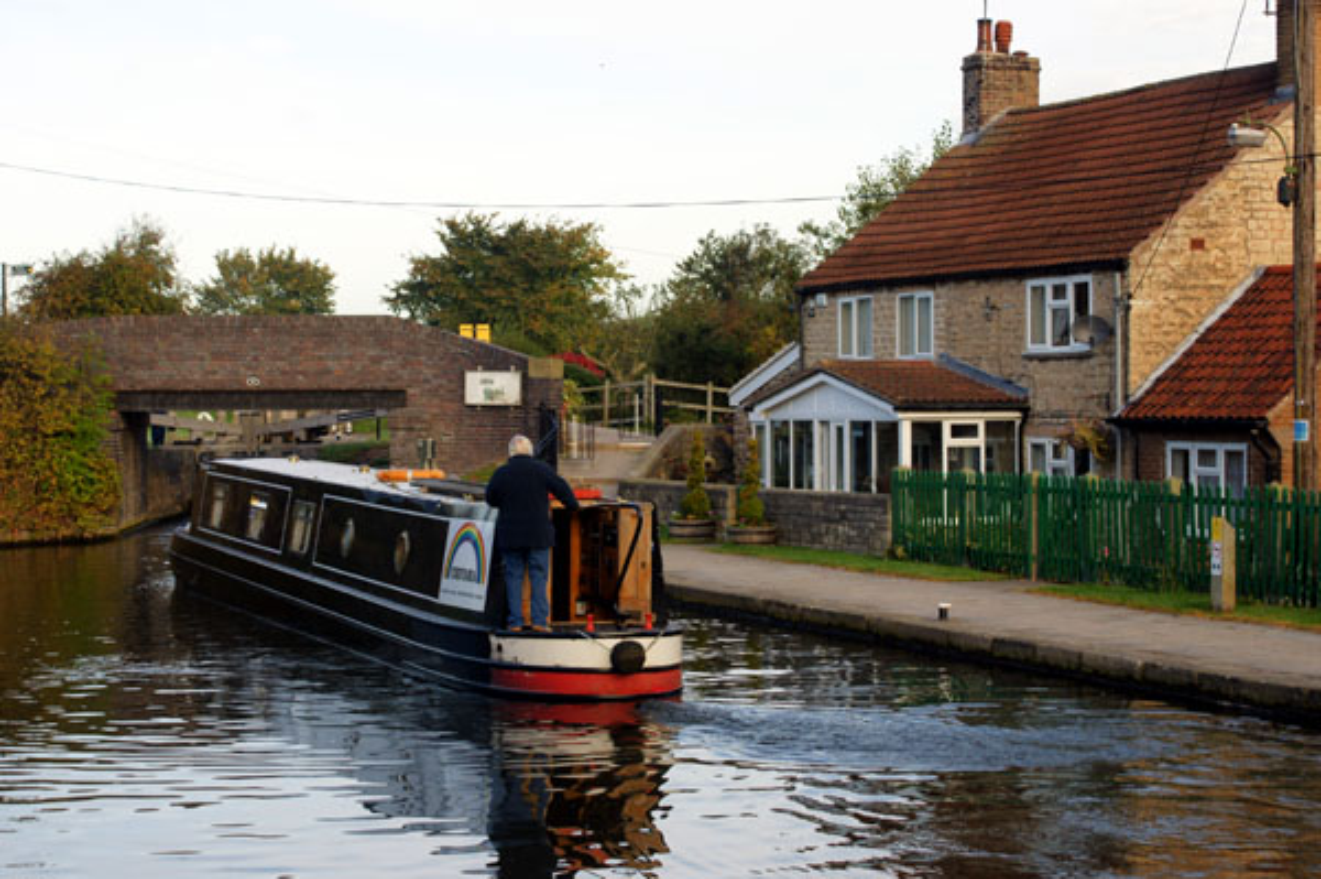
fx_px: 2750
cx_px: 660
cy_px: 440
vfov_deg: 18.2
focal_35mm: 75
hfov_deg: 27.0
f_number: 9
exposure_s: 1/160
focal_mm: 50
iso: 200
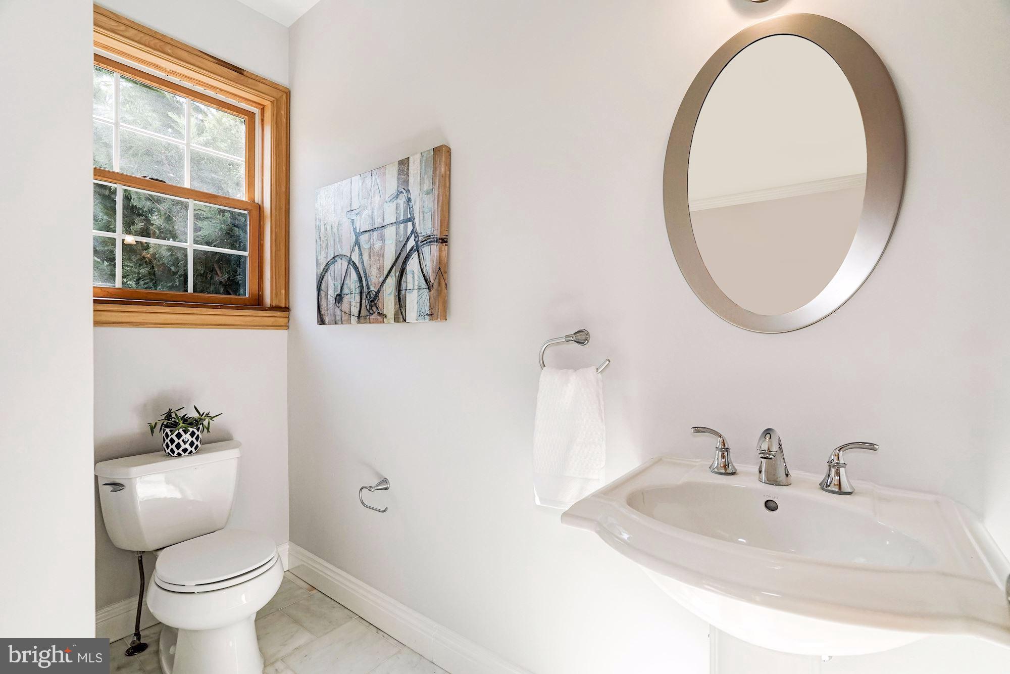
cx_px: 505
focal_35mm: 16
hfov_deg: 96.7
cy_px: 337
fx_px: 449
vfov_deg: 73.8
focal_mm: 16
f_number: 8
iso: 500
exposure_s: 1/50
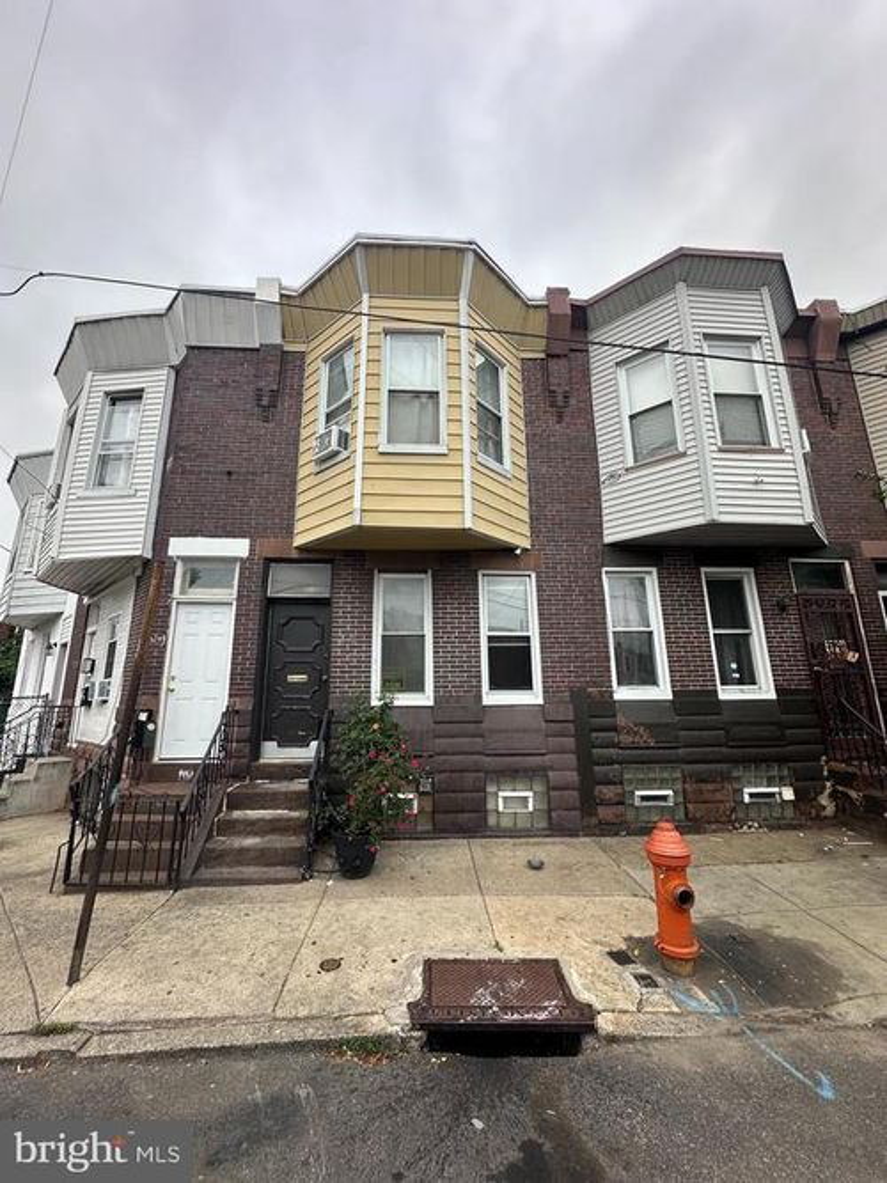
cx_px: 444
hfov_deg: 85.7
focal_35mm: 14
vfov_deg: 102.1
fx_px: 478
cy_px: 592
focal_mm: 2.22
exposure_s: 1/361
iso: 40
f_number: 2.2
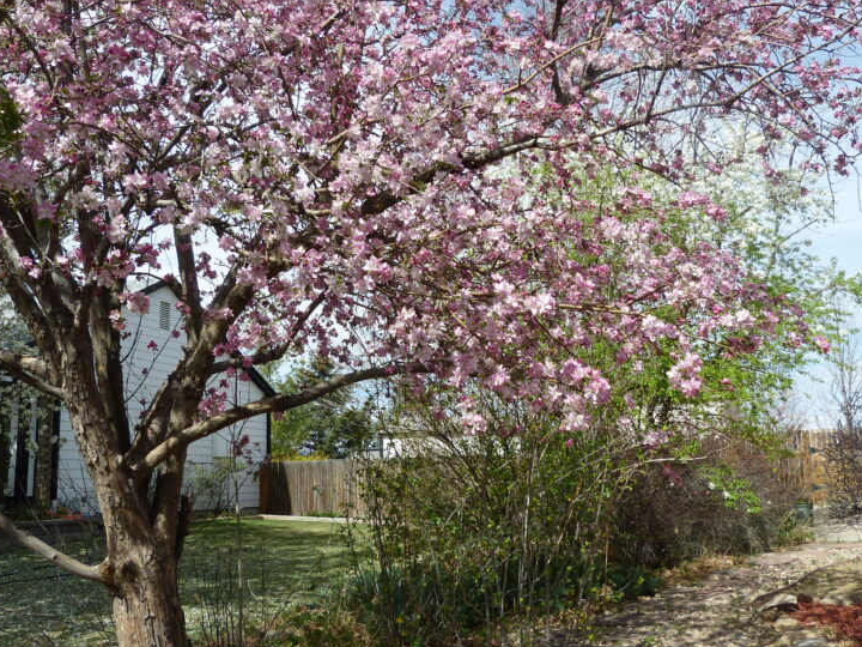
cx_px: 444
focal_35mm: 37
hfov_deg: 50.1
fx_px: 921
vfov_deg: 38.7
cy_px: 306
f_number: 4
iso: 100
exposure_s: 1/640
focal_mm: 4.5
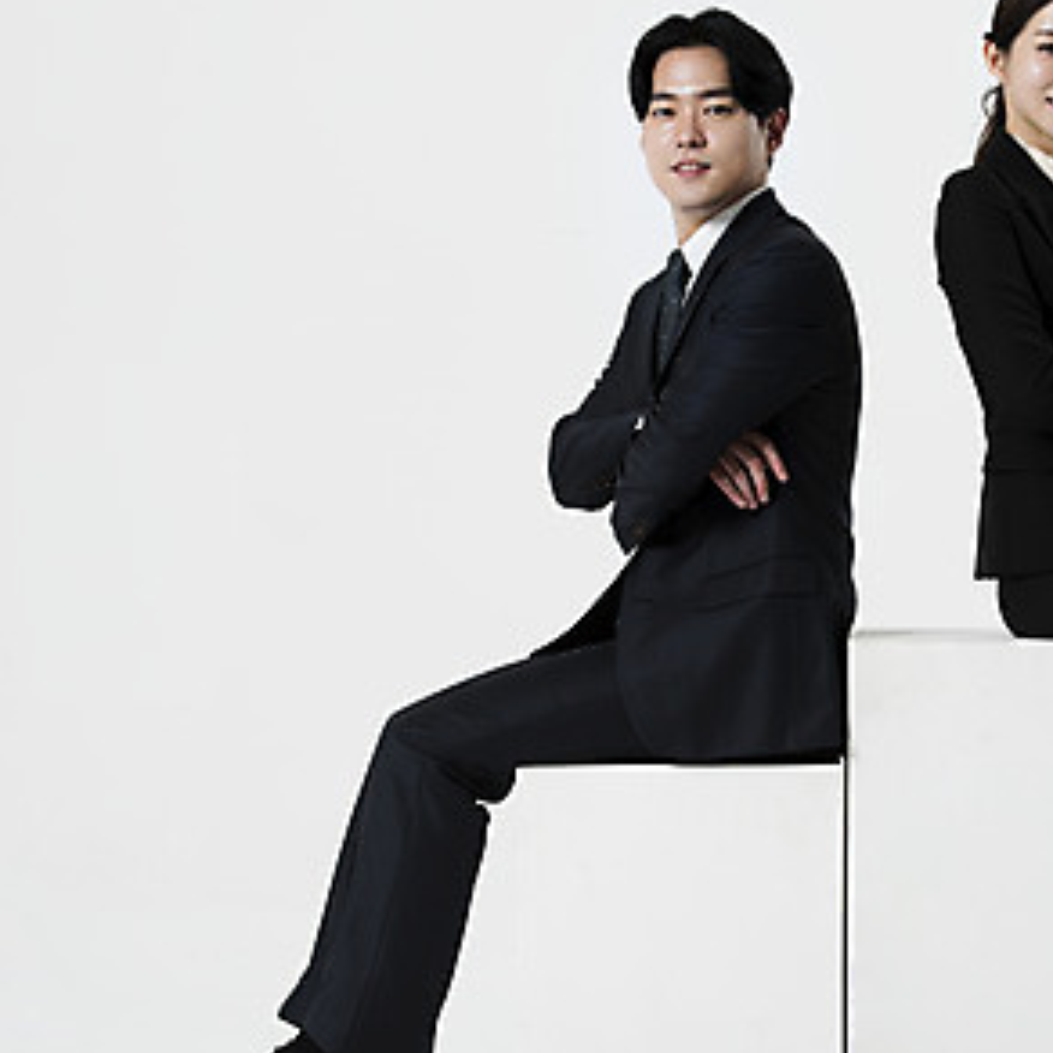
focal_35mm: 131
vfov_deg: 13.3
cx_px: 838
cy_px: 508
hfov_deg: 13.3
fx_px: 4508
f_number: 8
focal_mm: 75
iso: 64
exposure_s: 1/125
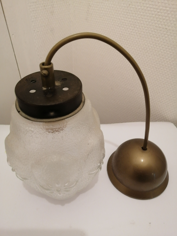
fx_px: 177
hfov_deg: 53.1
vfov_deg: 67.3
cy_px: 118
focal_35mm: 26
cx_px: 88
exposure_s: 1/33.3
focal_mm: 3.96
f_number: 1.8
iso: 320
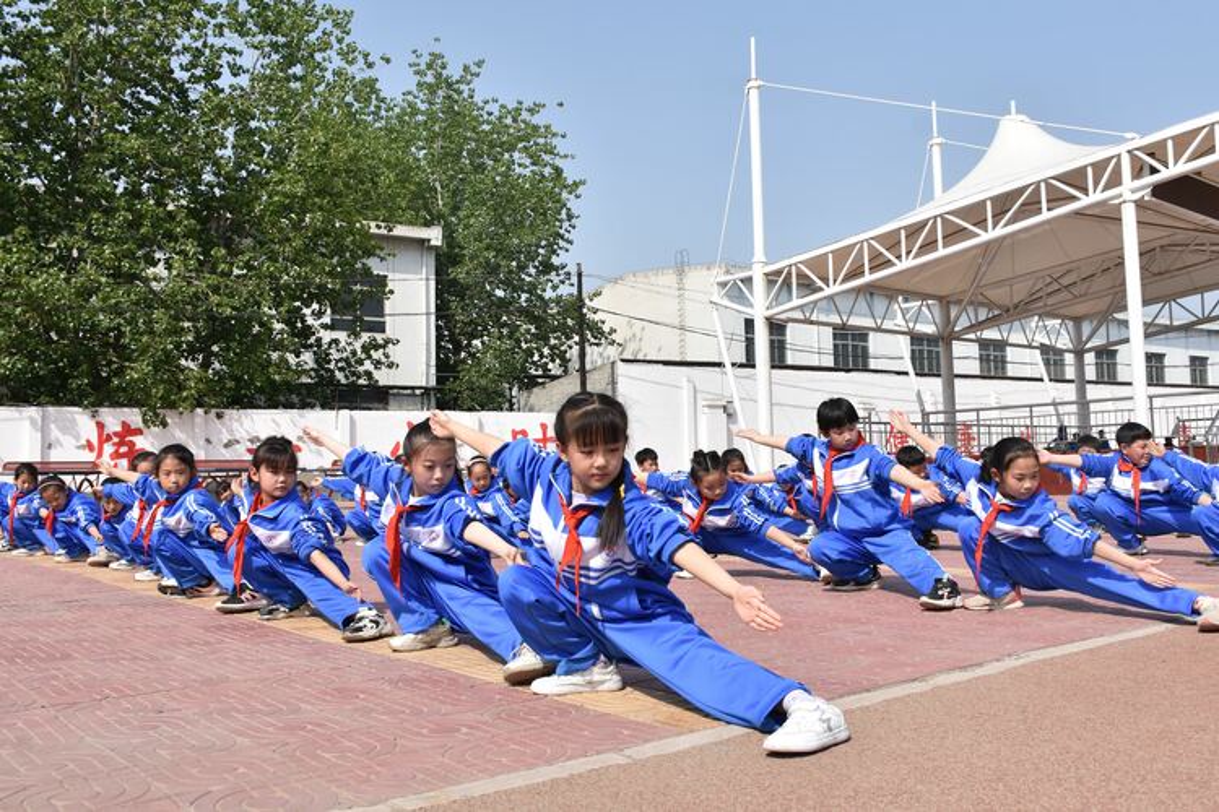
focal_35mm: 30
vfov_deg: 43.6
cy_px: 406
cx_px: 610
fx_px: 1016
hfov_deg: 61.9
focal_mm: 20
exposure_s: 1/400
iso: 100
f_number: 7.1
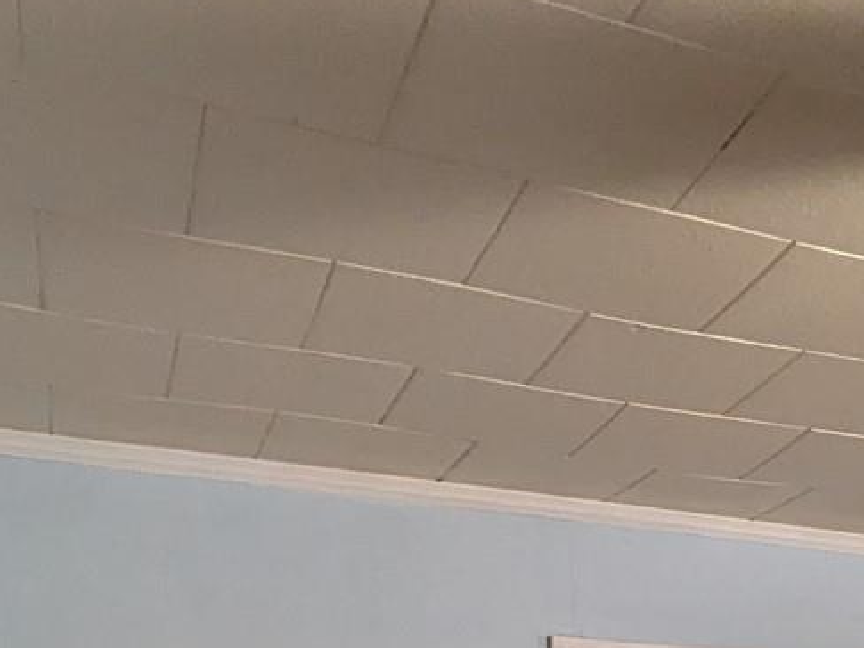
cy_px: 1205
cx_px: 880
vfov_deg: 18.6
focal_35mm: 59
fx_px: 1473
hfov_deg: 30.2
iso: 90
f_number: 2.2
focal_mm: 1.83
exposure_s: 1/24
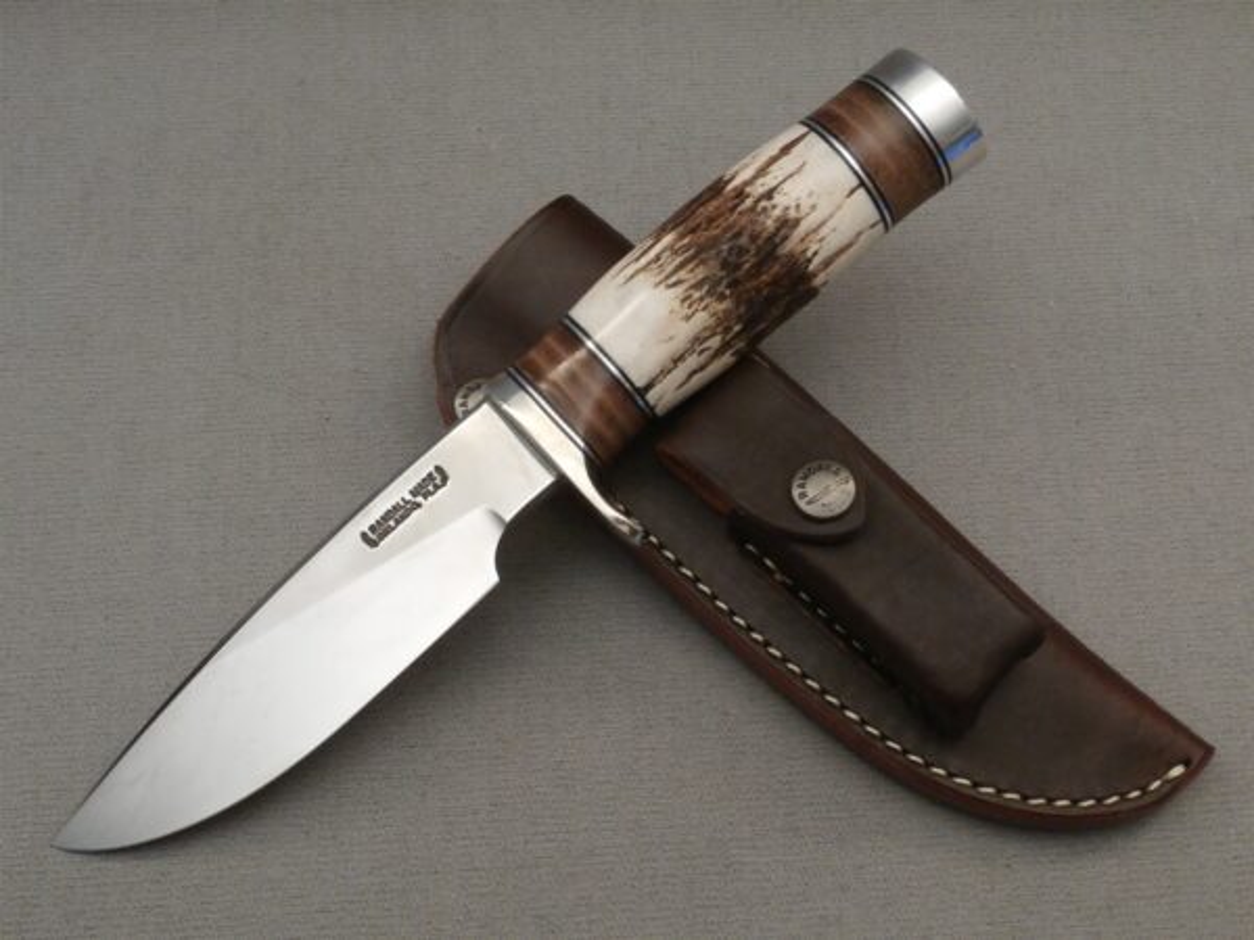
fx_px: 1485
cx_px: 627
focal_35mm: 41
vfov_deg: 35.1
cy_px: 470
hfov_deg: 45.8
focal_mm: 7.28
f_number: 3.6
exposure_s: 1/20
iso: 400
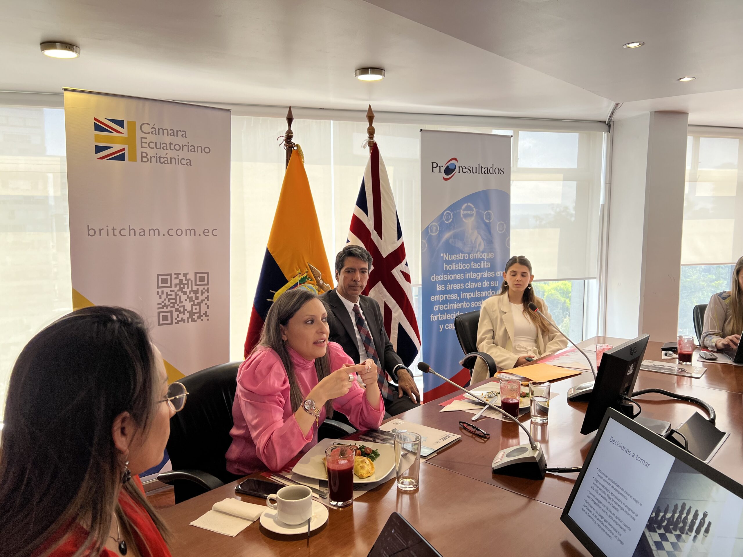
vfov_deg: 53.1
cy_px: 278
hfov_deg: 67.3
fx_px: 558
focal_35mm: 26
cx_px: 372
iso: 40
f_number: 1.5
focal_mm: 5.7
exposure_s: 1/140
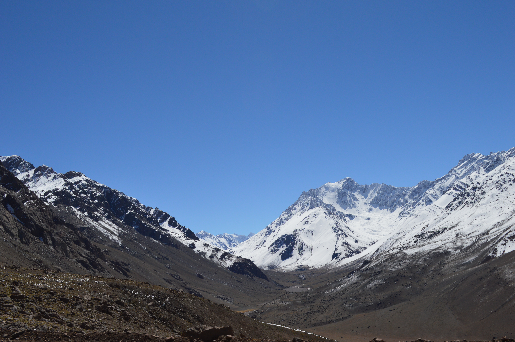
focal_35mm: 39
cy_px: 171
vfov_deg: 34.1
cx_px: 258
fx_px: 557
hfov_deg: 49.6
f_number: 10
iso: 100
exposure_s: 1/400
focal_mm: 26
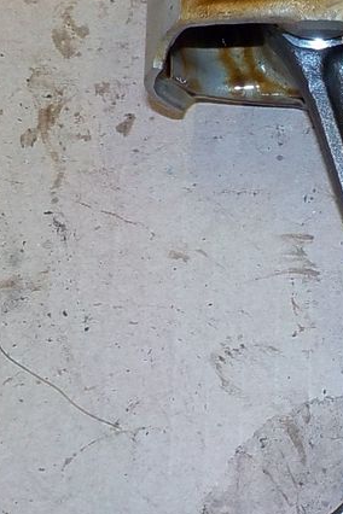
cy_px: 193
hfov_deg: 17.3
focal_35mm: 75
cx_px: 418
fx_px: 1072
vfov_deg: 26.9
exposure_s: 1/30
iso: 200
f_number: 3.3
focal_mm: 4.1
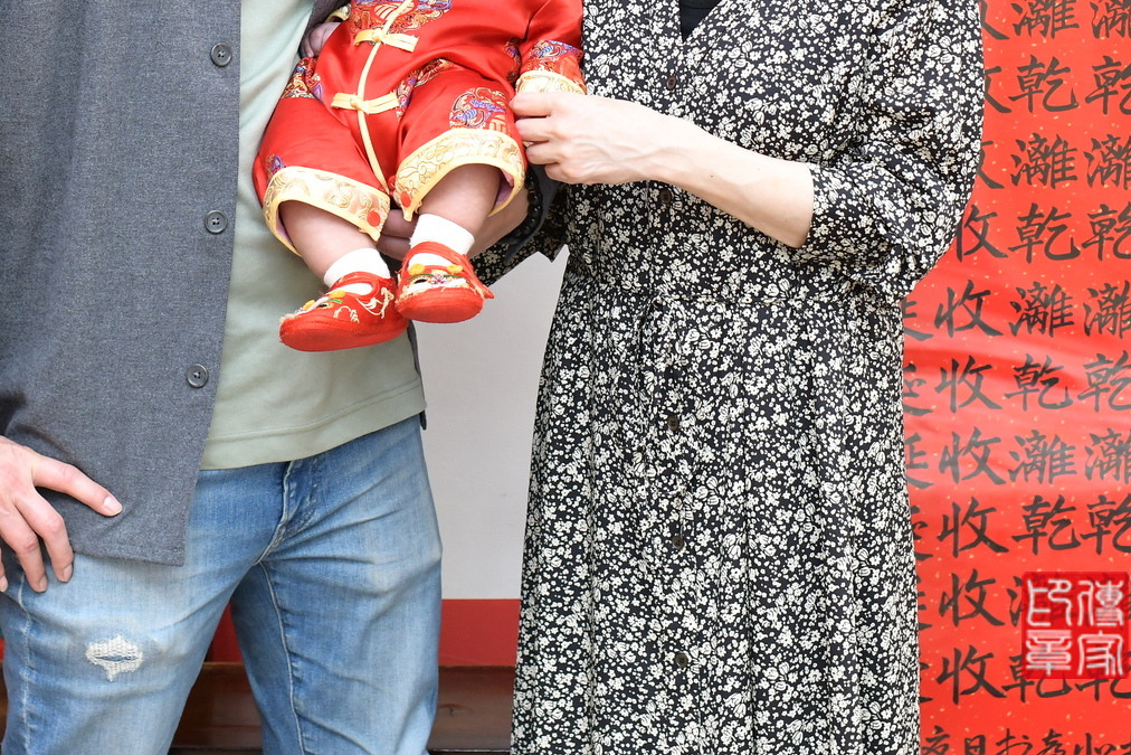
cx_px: 474
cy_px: -122
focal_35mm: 83
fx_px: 2608
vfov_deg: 15.9
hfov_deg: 24.4
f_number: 4.5
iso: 1000
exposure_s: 1/200
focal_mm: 35
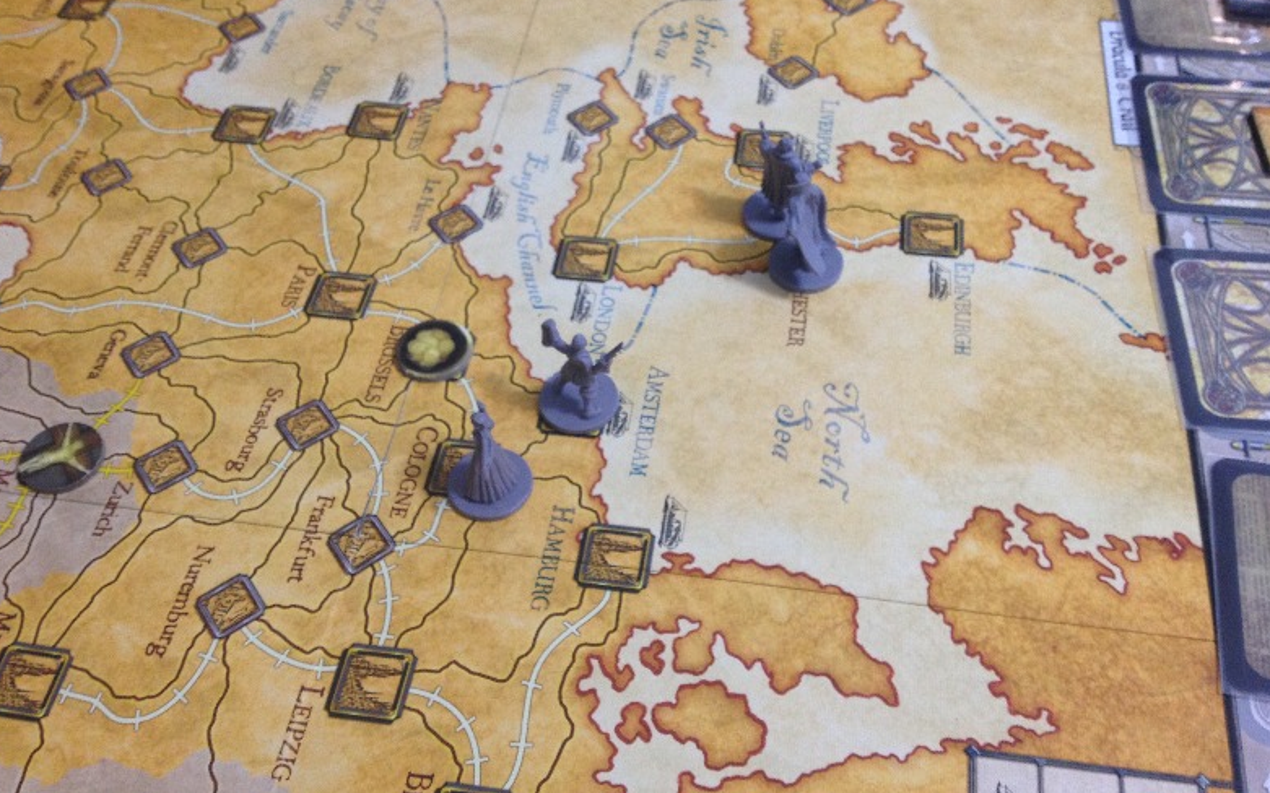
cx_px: 626
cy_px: 346
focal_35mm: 38
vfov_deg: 33.5
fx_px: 1315
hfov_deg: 51.5
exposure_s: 1/20
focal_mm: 4.28
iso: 125
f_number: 2.4
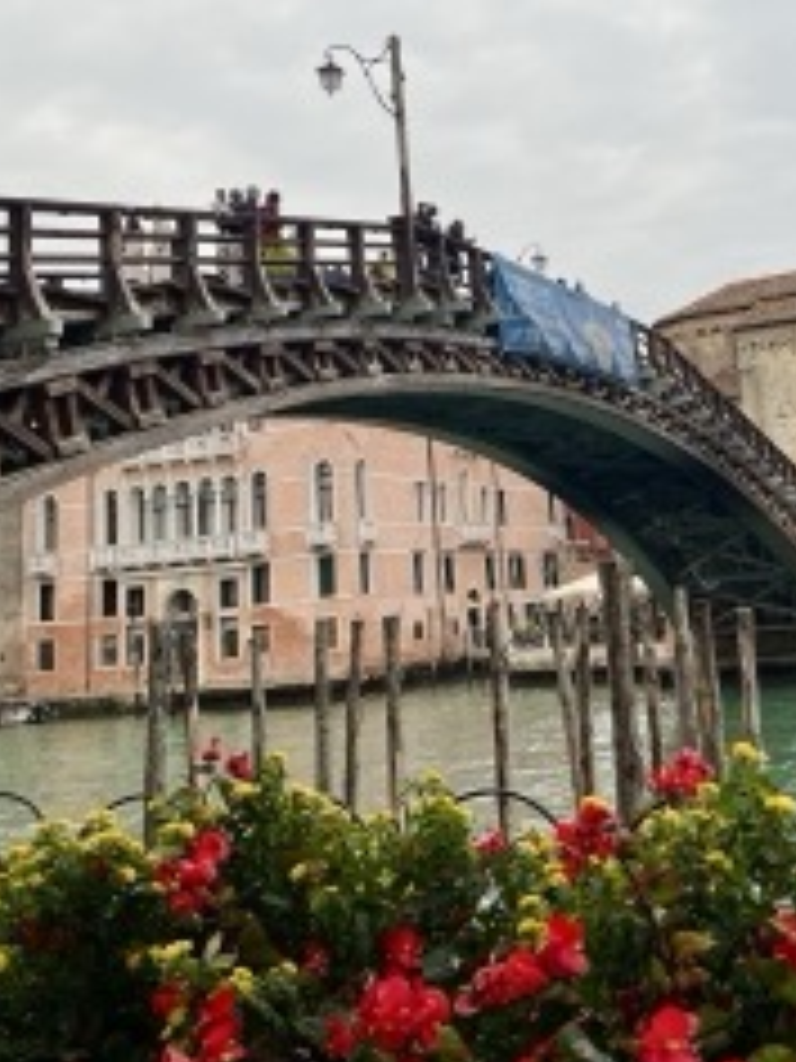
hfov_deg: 32.4
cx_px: 567
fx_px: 1349
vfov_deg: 41.8
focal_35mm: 44
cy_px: 284
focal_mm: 5.1
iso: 32
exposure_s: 1/122
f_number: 1.6
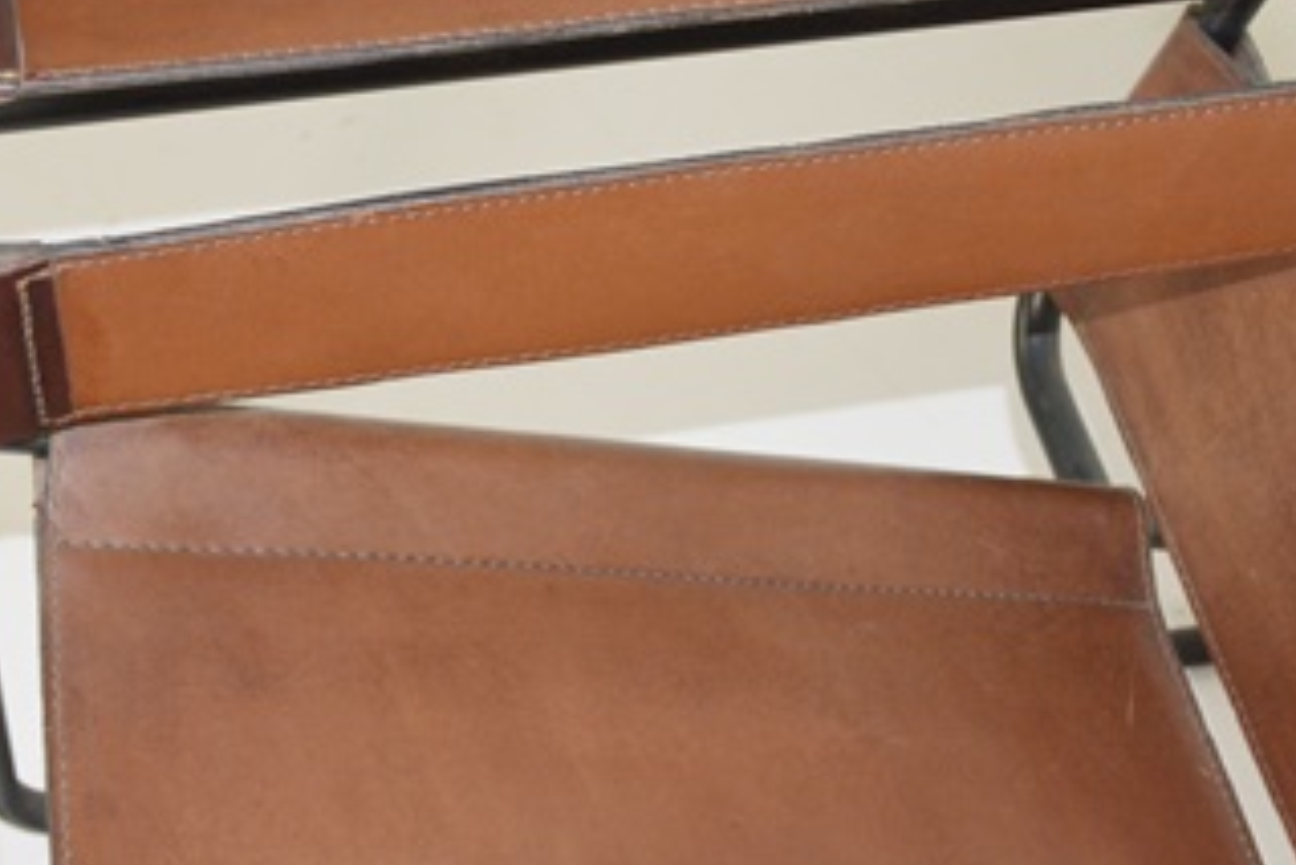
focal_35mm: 79
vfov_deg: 17.3
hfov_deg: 25.6
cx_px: 565
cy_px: 292
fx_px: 2845
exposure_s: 1/60
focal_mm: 28
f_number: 4.5
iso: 1000
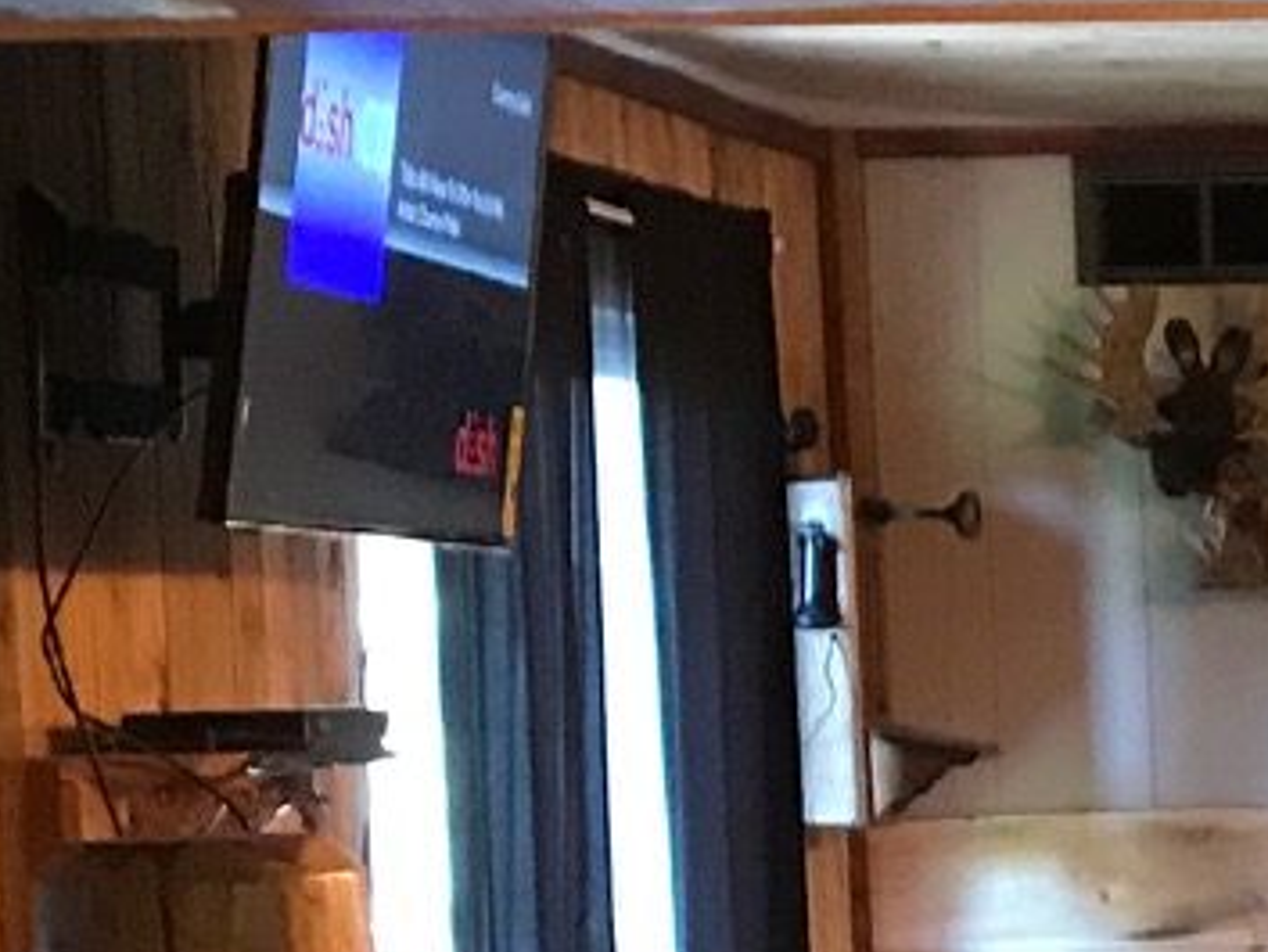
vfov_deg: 9.1
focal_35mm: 160
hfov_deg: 11.6
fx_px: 5863
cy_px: 1254
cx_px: 2091
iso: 100
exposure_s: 1/9
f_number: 1.8
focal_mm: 3.99
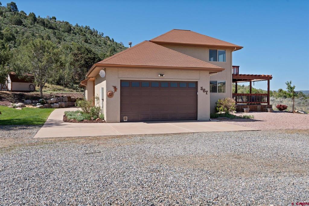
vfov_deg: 41.7
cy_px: 103
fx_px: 270
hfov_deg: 59.5
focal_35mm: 32
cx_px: 154
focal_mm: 31.5
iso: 400
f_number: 8
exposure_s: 1/1250
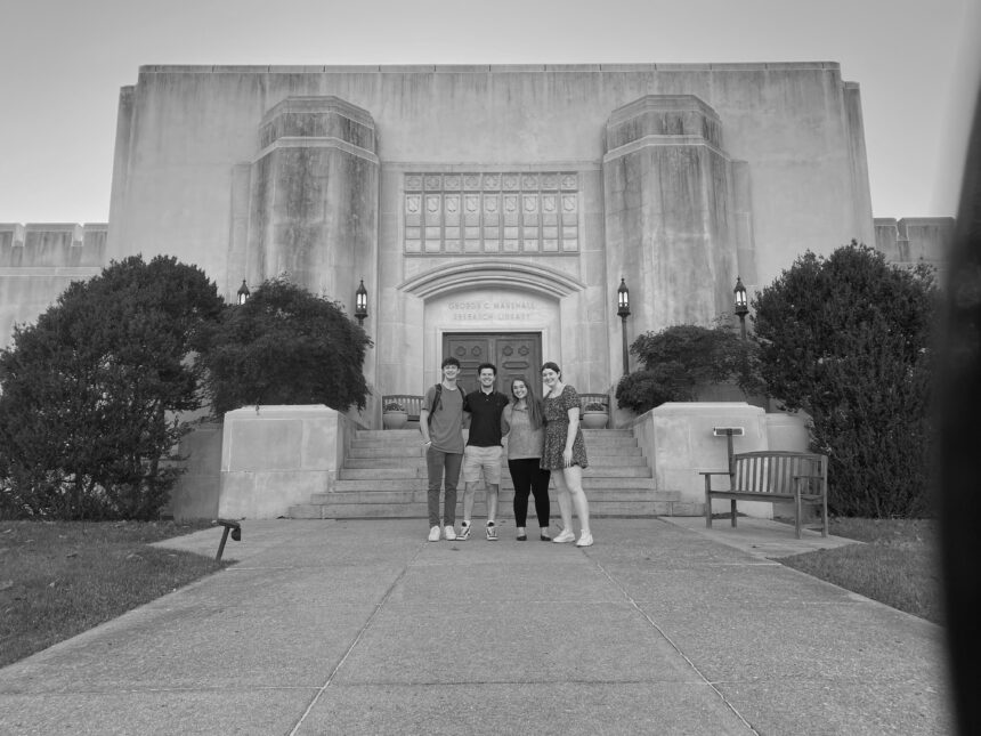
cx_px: 490
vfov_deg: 53.1
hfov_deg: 67.3
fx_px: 737
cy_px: 368
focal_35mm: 26
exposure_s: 1/313
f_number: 1.8
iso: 32
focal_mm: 4.25
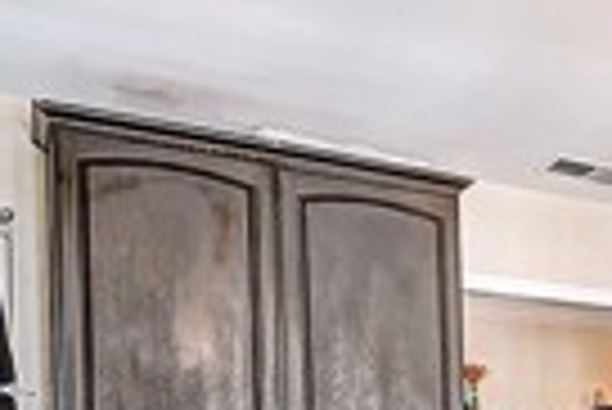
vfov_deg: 20.4
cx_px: 810
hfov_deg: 27.2
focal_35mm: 61
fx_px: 1038
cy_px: 534
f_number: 8
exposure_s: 1/5
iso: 400
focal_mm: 13
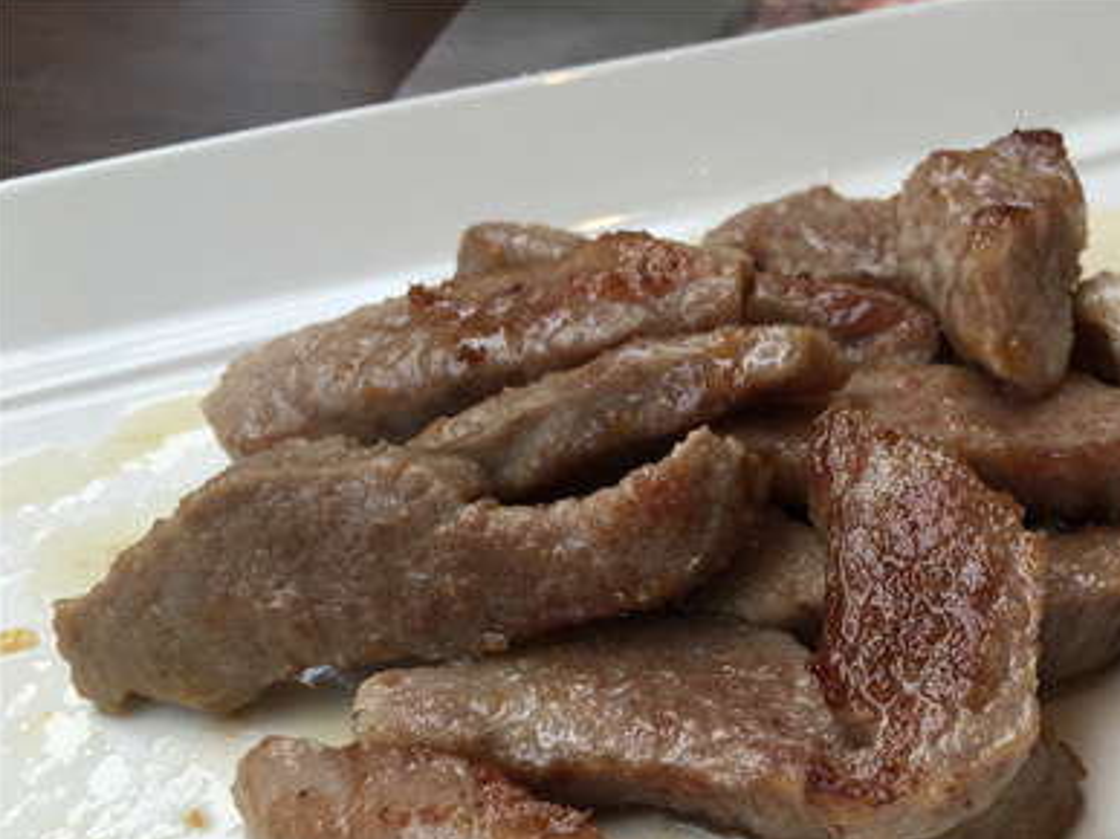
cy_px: 645
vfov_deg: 31.5
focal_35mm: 45
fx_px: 1456
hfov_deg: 40.7
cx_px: 862
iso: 40
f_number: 2.2
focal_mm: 4.15
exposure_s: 1/120
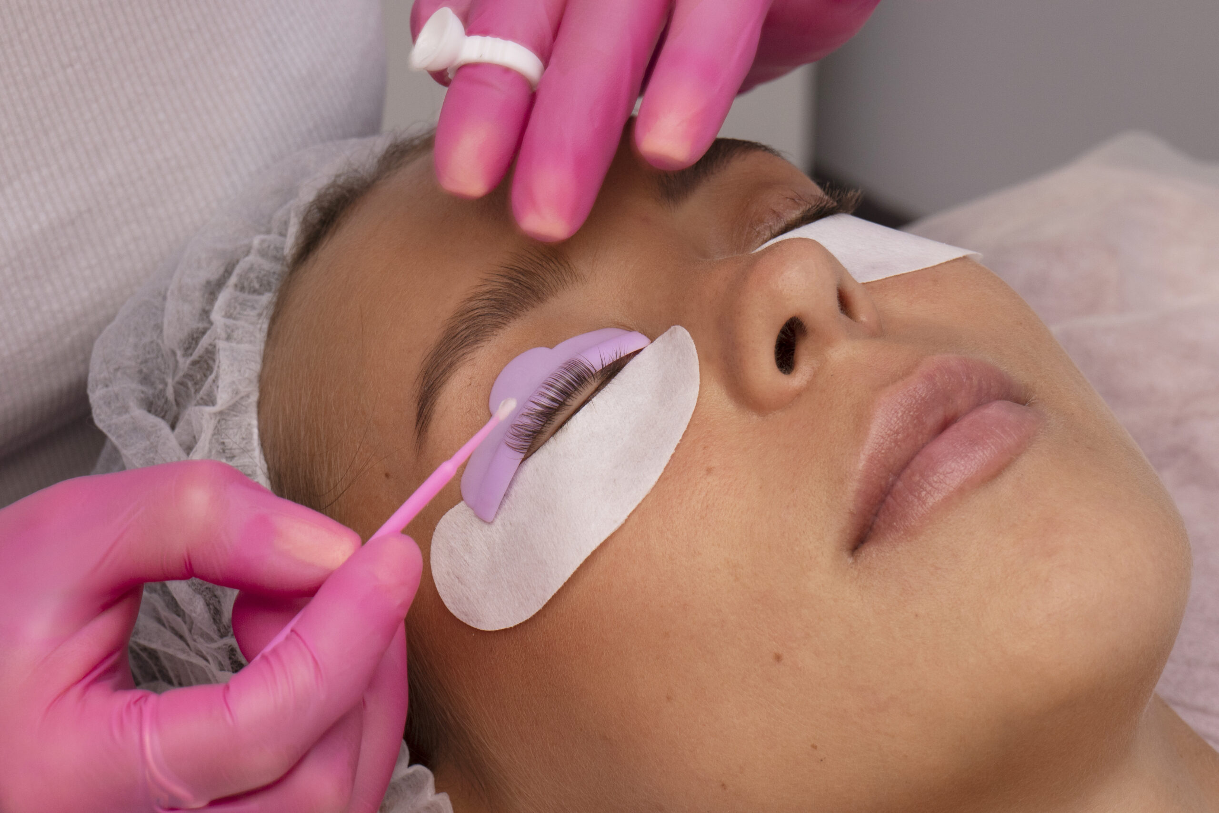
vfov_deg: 15.5
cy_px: 406
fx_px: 2980
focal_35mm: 88
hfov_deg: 23.1
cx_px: 610
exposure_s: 1/125
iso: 640
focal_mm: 59
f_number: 9
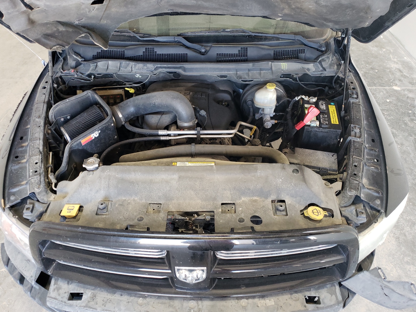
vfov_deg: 51.4
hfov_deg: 65.3
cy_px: 158
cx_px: 205
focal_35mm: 27
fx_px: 324
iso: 148
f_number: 1.5
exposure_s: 1/60.2
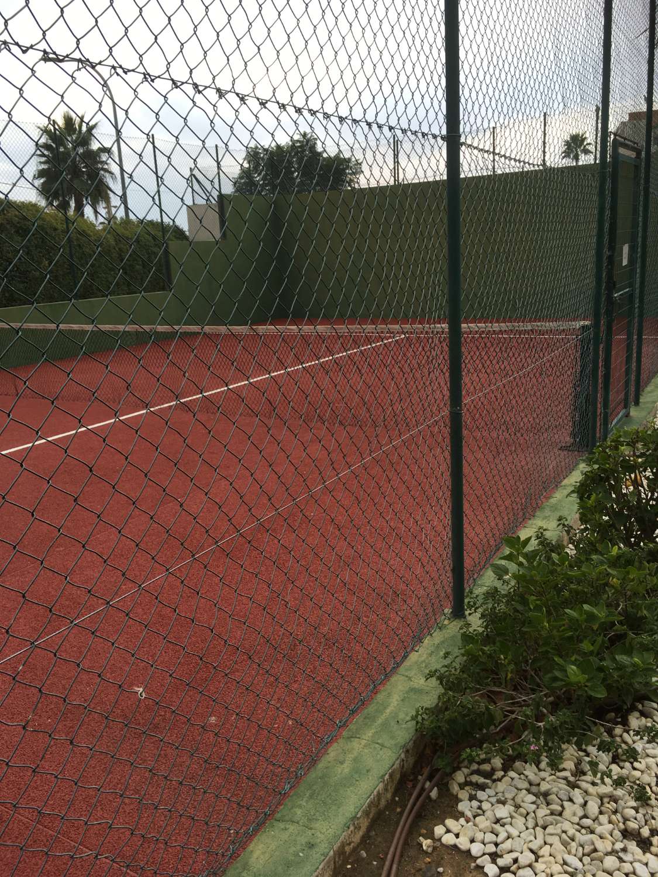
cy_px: 438
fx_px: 735
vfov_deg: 61.7
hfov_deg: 48.2
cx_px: 329
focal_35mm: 29
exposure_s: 1/251
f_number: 2.2
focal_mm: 4.15
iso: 25
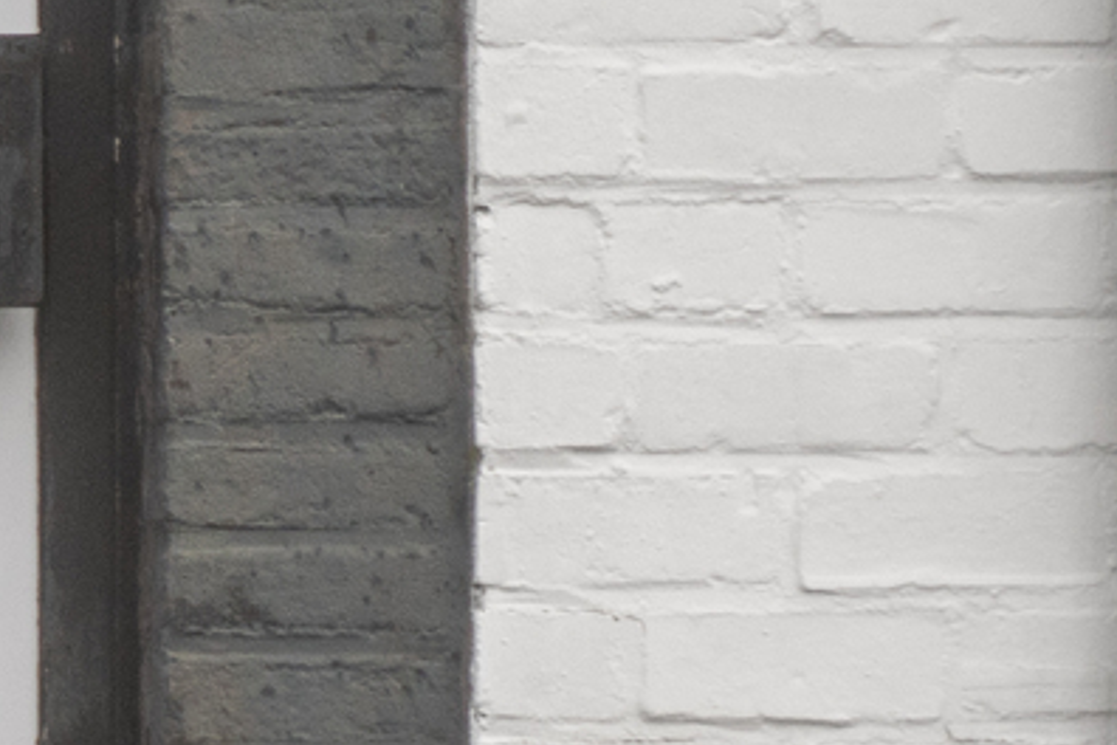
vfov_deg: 3.0
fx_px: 14117
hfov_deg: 4.5
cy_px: 92
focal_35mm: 455
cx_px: -855
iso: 800
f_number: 2.8
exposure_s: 1/2500
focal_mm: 75
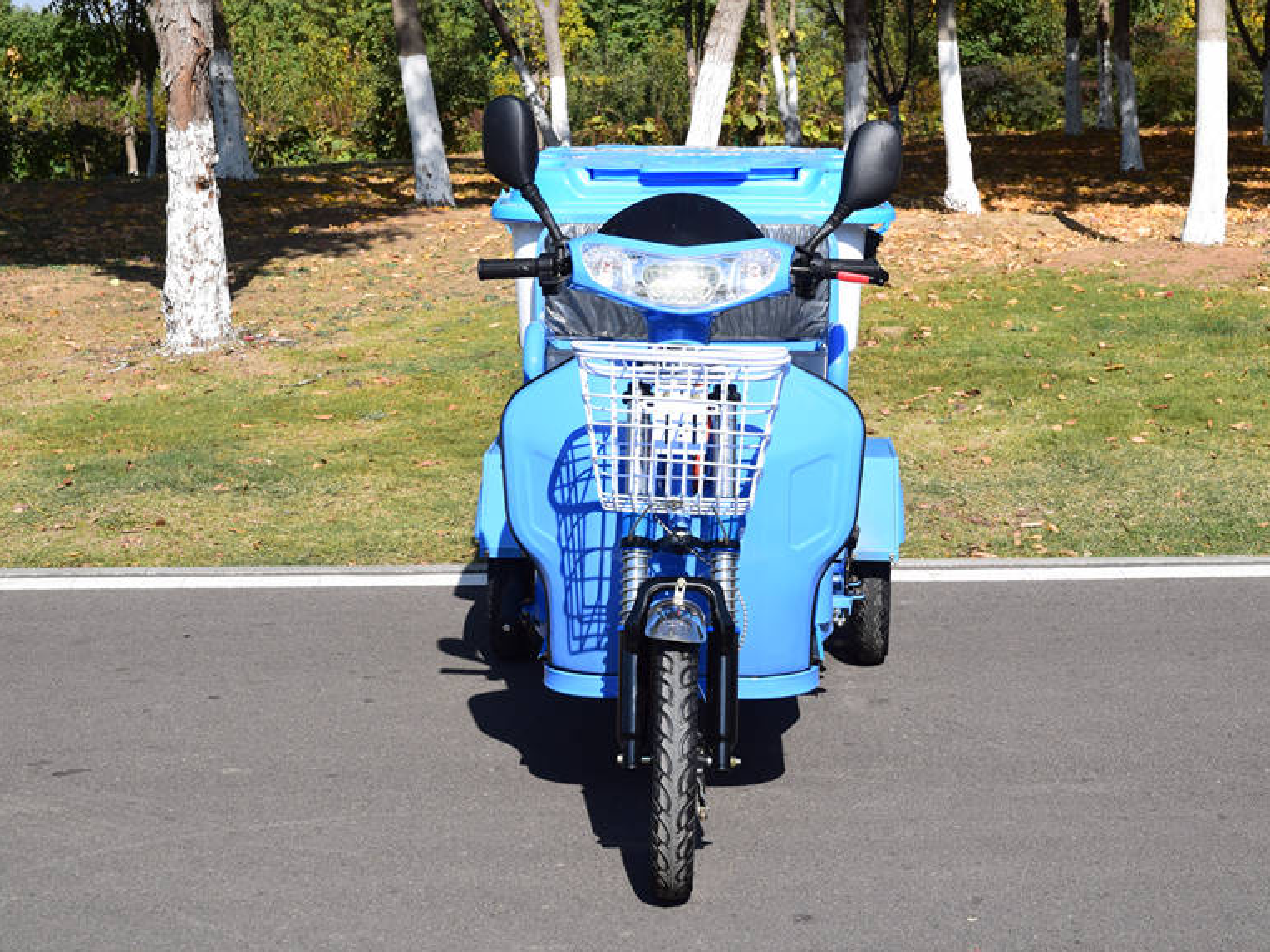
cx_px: 692
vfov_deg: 21.6
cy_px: 470
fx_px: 2495
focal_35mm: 68
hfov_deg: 28.5
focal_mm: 40
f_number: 11
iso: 320
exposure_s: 1/500
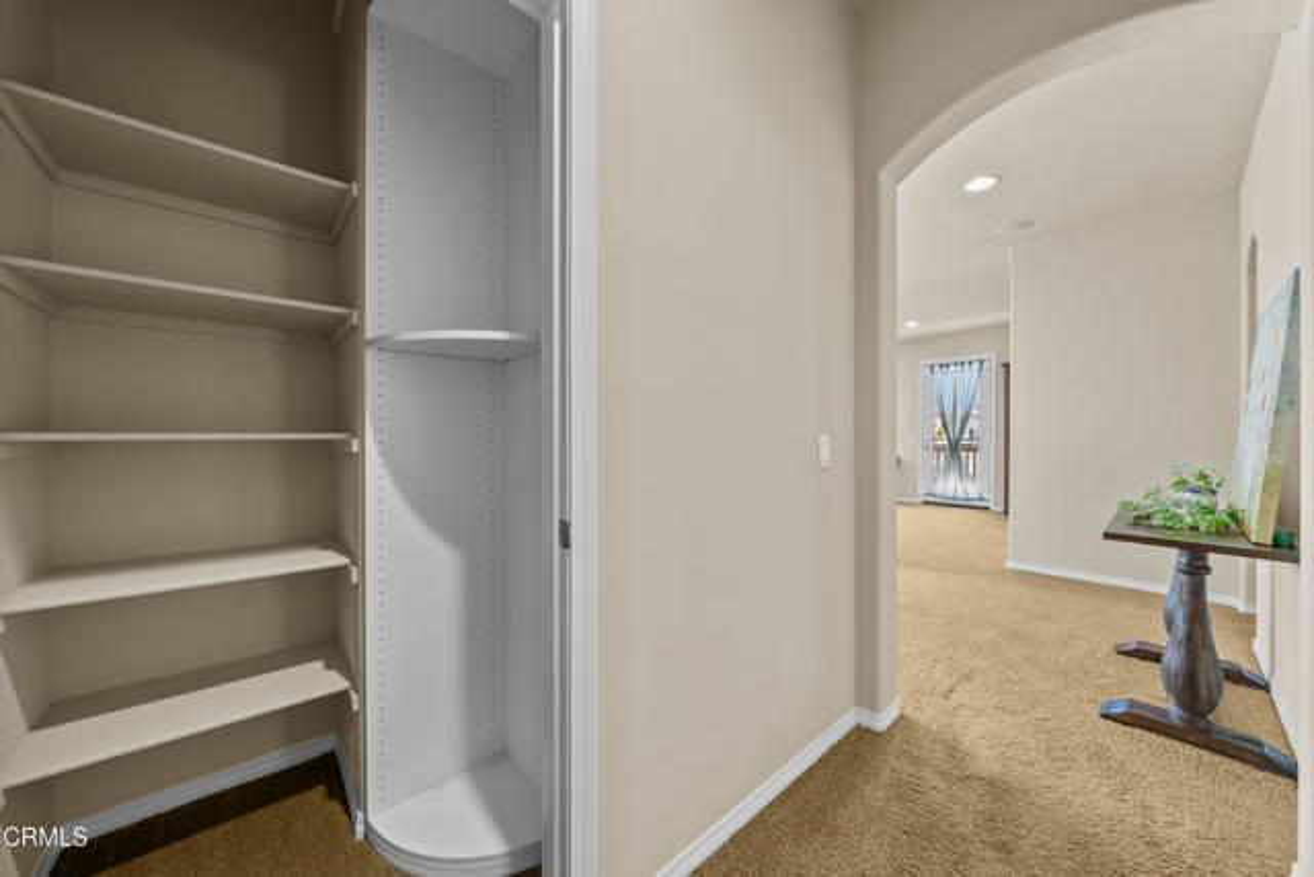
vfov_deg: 90.0
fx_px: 438
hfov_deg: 112.6
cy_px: 438
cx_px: 657
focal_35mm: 12
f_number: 9
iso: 250
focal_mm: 12
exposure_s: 1.6
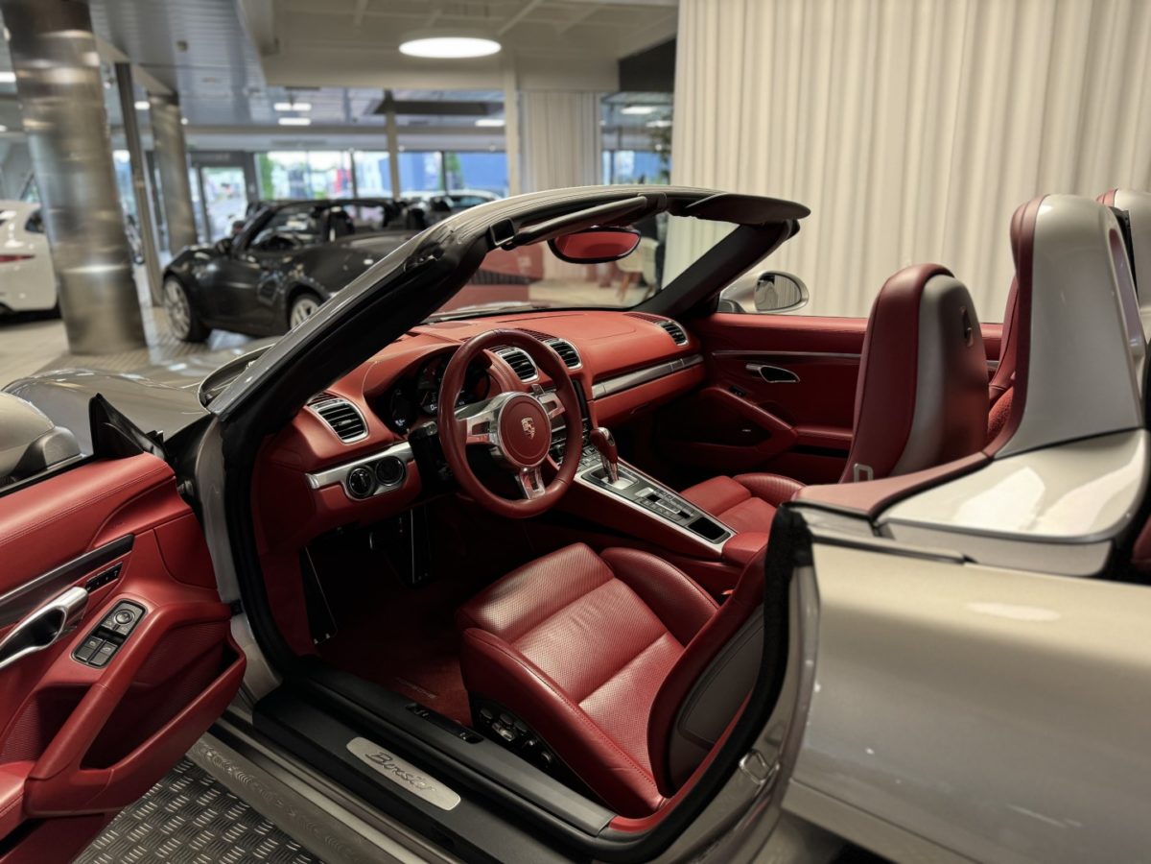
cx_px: 576
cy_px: 432
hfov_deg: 71.6
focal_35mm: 24
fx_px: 798
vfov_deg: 56.8
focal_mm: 6.76
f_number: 1.78
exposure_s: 1/100
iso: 160
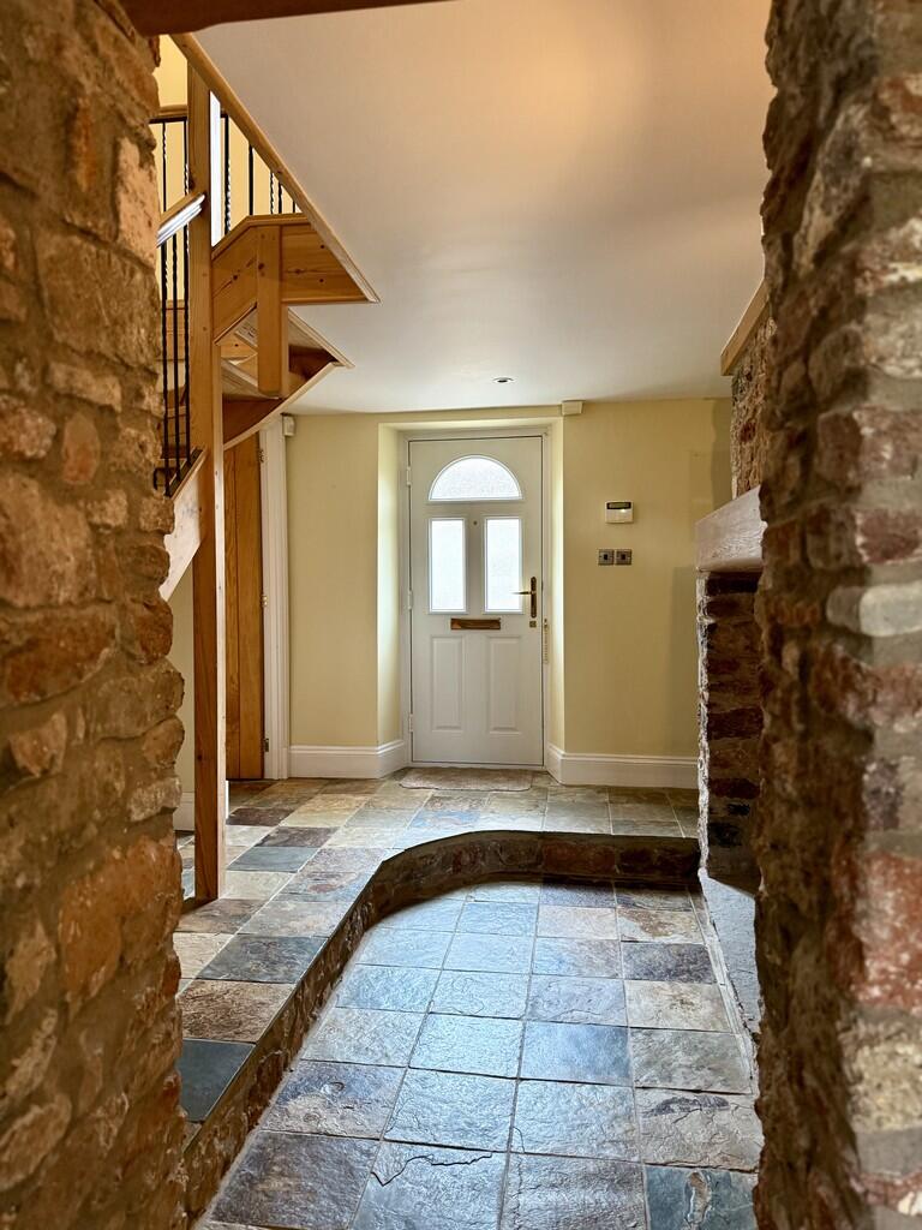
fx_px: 852
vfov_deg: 71.6
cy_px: 615
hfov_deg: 56.8
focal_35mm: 24
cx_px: 461
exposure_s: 1/50
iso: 250
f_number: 1.78
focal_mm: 6.76
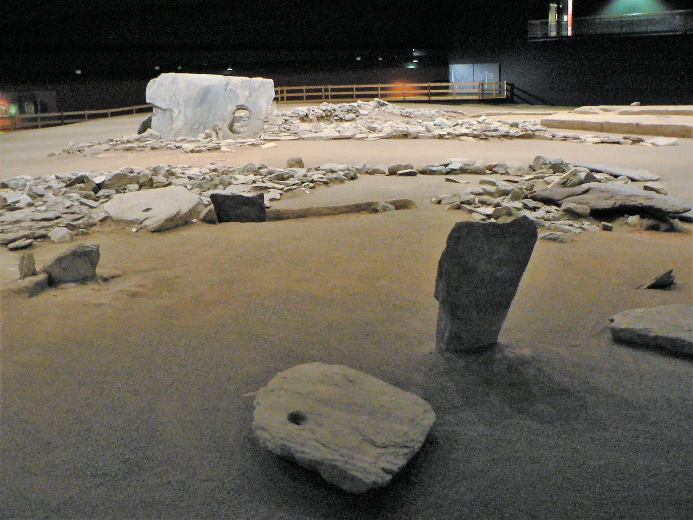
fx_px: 721
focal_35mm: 36
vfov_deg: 39.7
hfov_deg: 51.4
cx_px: 346
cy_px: 260
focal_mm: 6
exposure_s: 1/4
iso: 200
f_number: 2.8
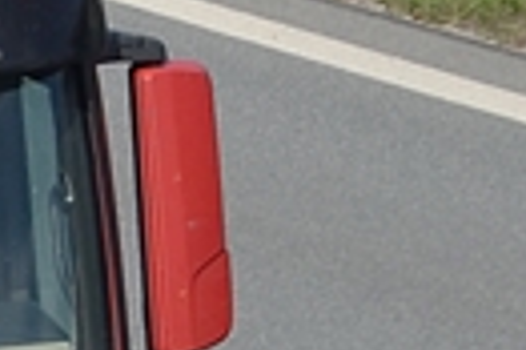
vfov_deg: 1.4
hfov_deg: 2.1
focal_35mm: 962
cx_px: -887
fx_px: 14039
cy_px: 418
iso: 100
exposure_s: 1/800
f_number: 5.6
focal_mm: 105
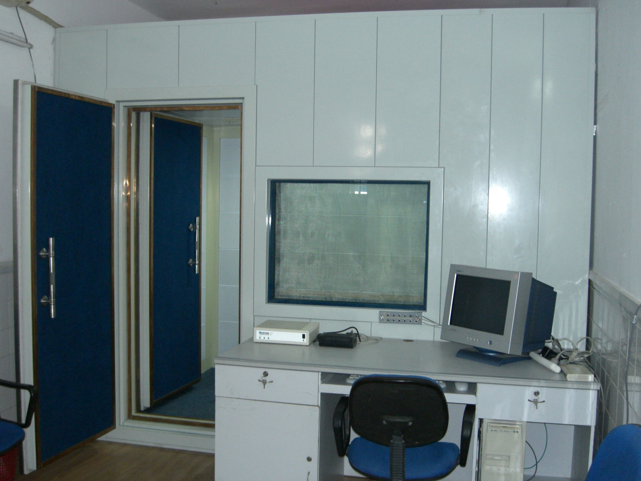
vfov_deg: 37.7
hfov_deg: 49.0
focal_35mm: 38
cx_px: 320
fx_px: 704
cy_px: 240
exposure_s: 1/60
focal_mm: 7.9
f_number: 2.8
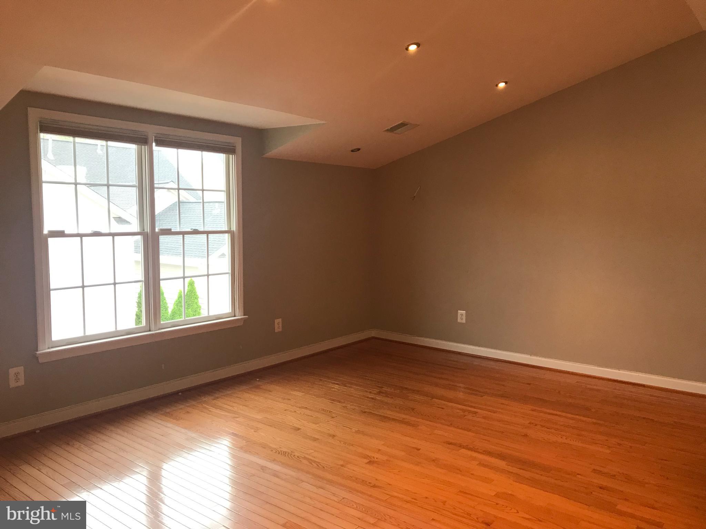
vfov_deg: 49.7
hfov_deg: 63.4
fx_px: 571
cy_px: 264
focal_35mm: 28
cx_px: 353
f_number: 1.8
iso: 25
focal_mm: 3.99
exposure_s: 1/40
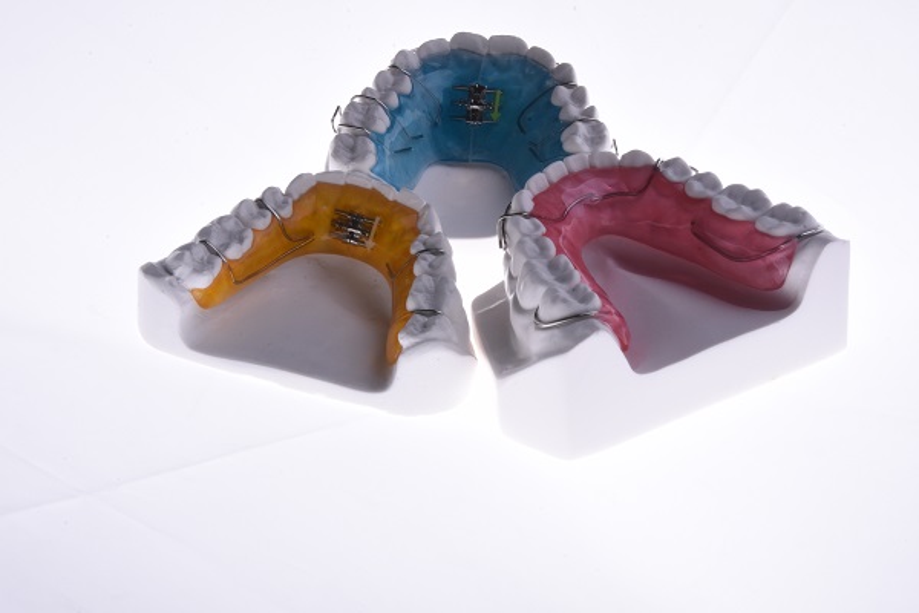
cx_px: 460
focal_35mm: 90
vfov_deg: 15.2
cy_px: 306
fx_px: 2297
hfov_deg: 22.6
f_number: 36
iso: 200
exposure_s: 1/160
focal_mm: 60
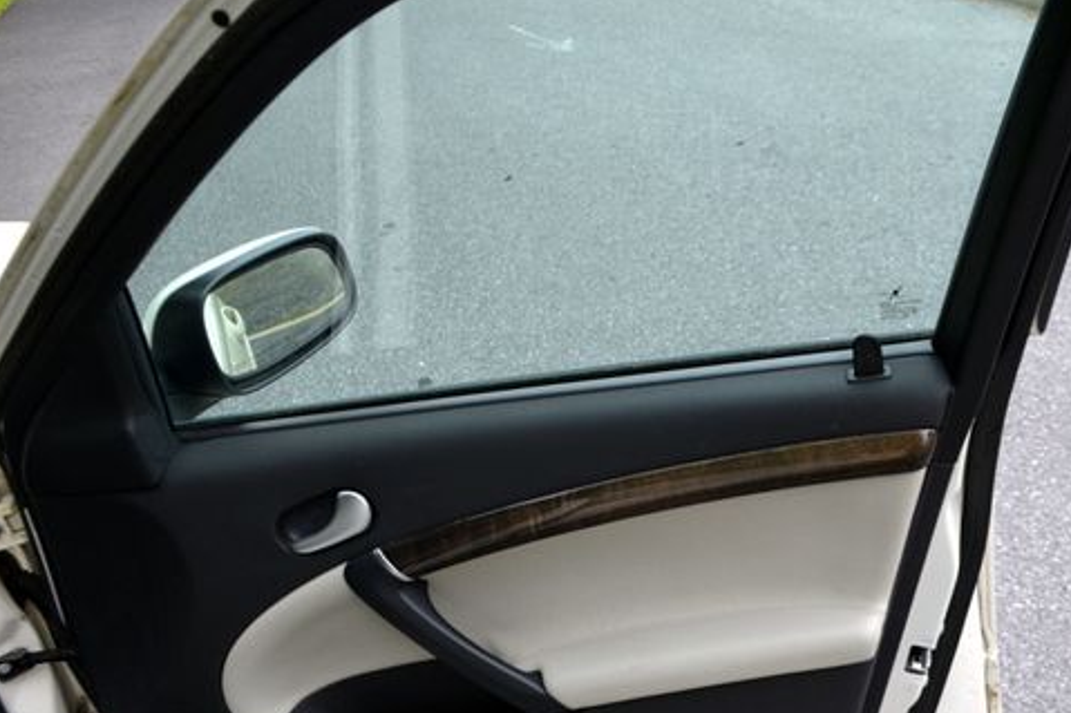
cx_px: 704
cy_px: 460
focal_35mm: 40
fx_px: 1190
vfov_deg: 33.2
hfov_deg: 47.8
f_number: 6.3
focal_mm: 20
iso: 200
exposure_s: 1/160
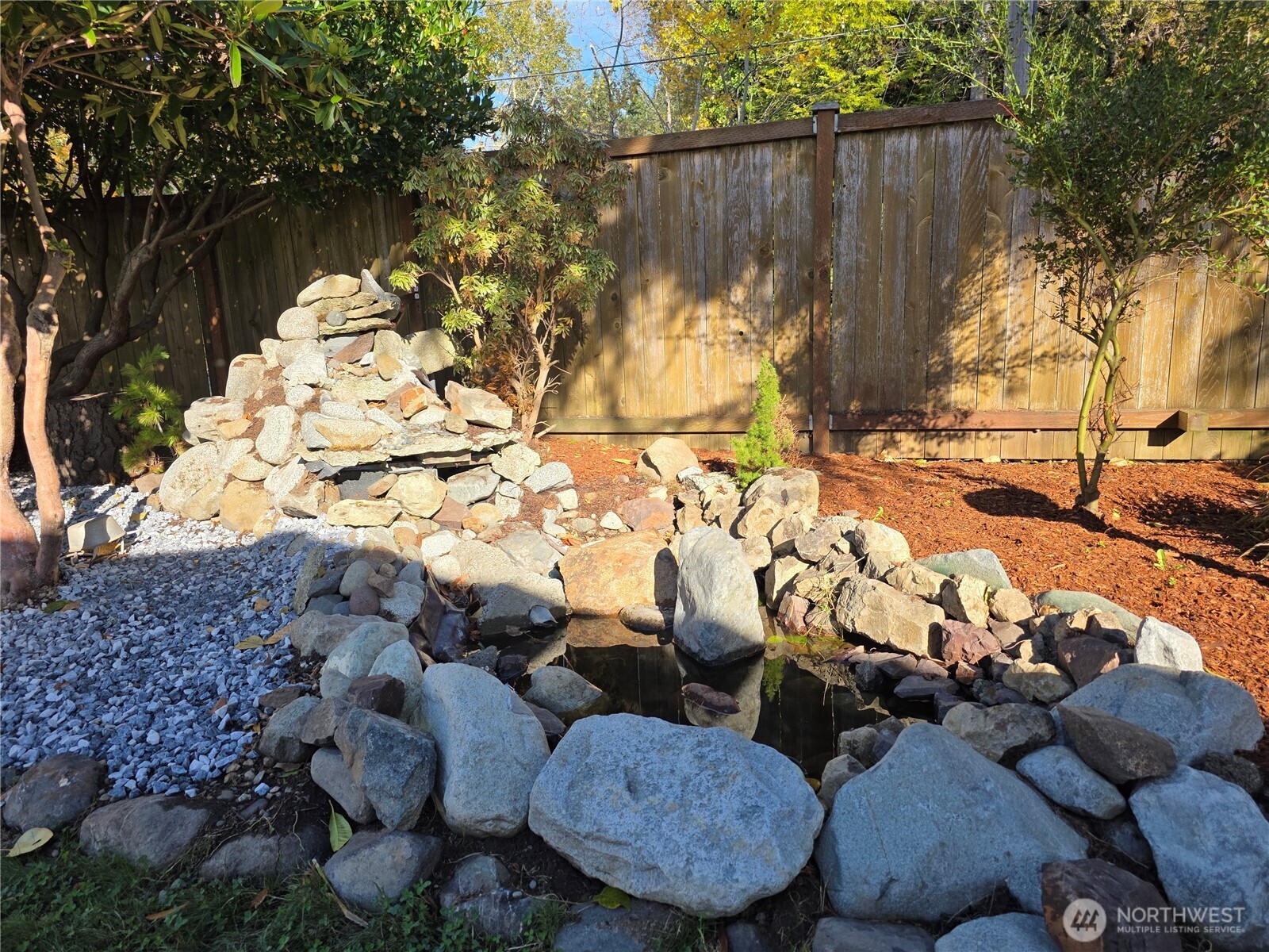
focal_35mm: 23
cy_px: 476
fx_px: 843
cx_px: 634
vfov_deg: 58.9
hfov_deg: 73.9
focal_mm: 6.3
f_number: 1.7
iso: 80
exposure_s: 1/2664
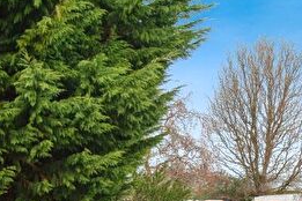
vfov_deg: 14.4
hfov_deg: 19.9
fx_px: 788
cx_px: 393
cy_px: 173
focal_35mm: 94
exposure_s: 1/45
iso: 200
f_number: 8
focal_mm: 35
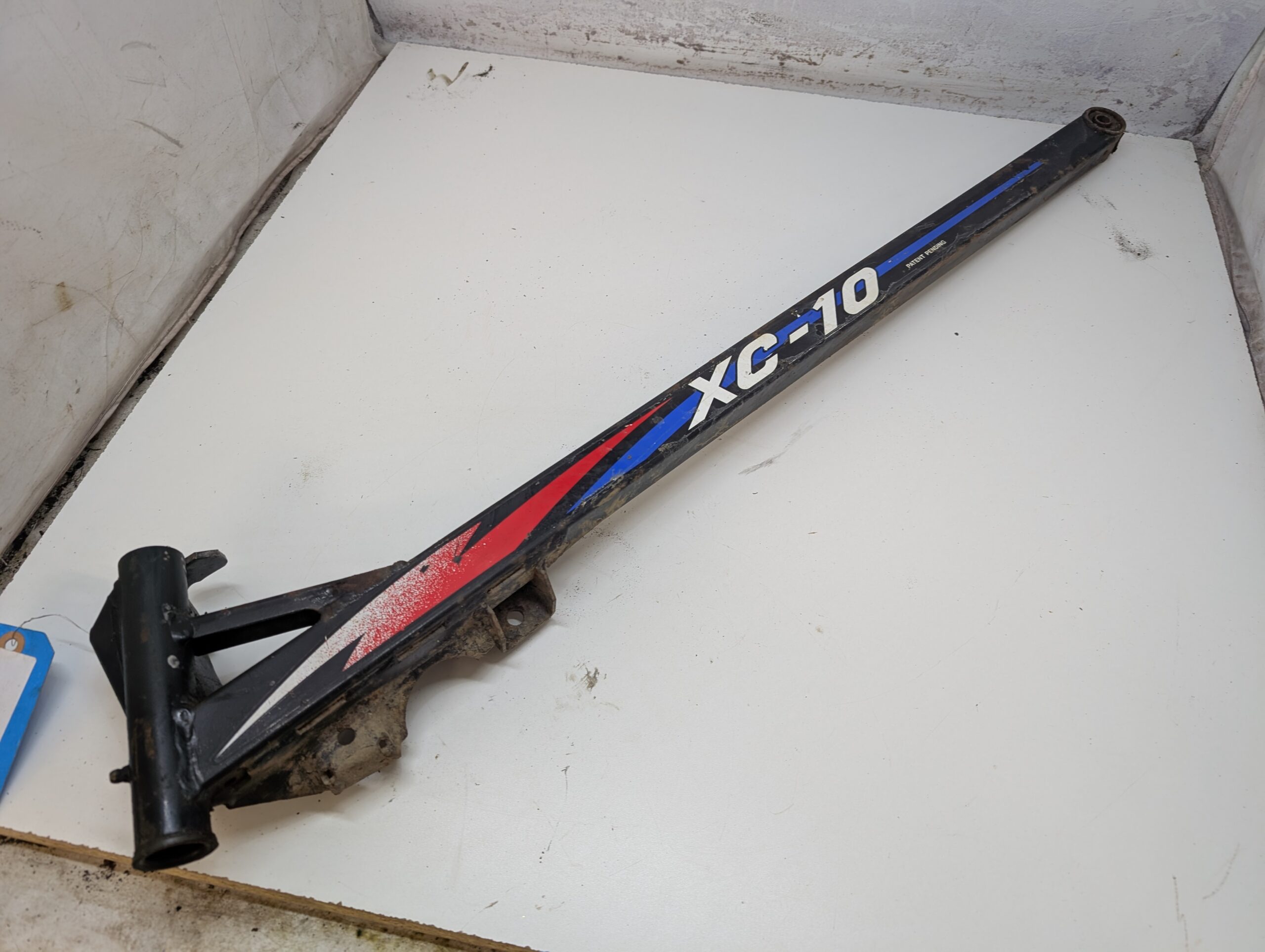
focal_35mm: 24
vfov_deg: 56.9
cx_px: 632
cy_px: 476
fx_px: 878
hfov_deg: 71.5
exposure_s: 1/24.7
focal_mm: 6.9
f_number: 1.68
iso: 45
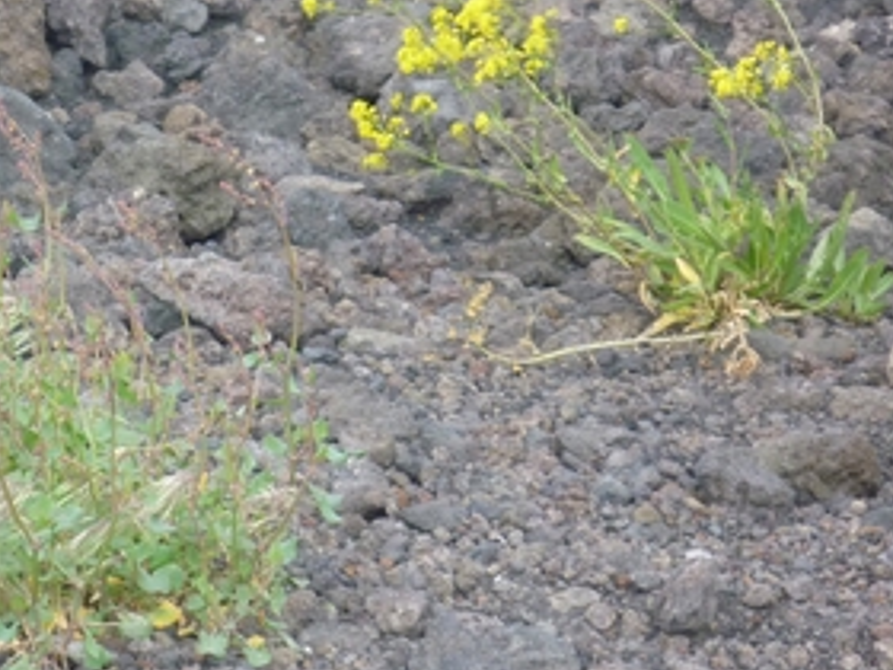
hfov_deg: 6.4
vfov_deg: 4.8
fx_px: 8023
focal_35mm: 311
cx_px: 150
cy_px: 274
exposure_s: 1/125
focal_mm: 26
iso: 160
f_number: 5.9
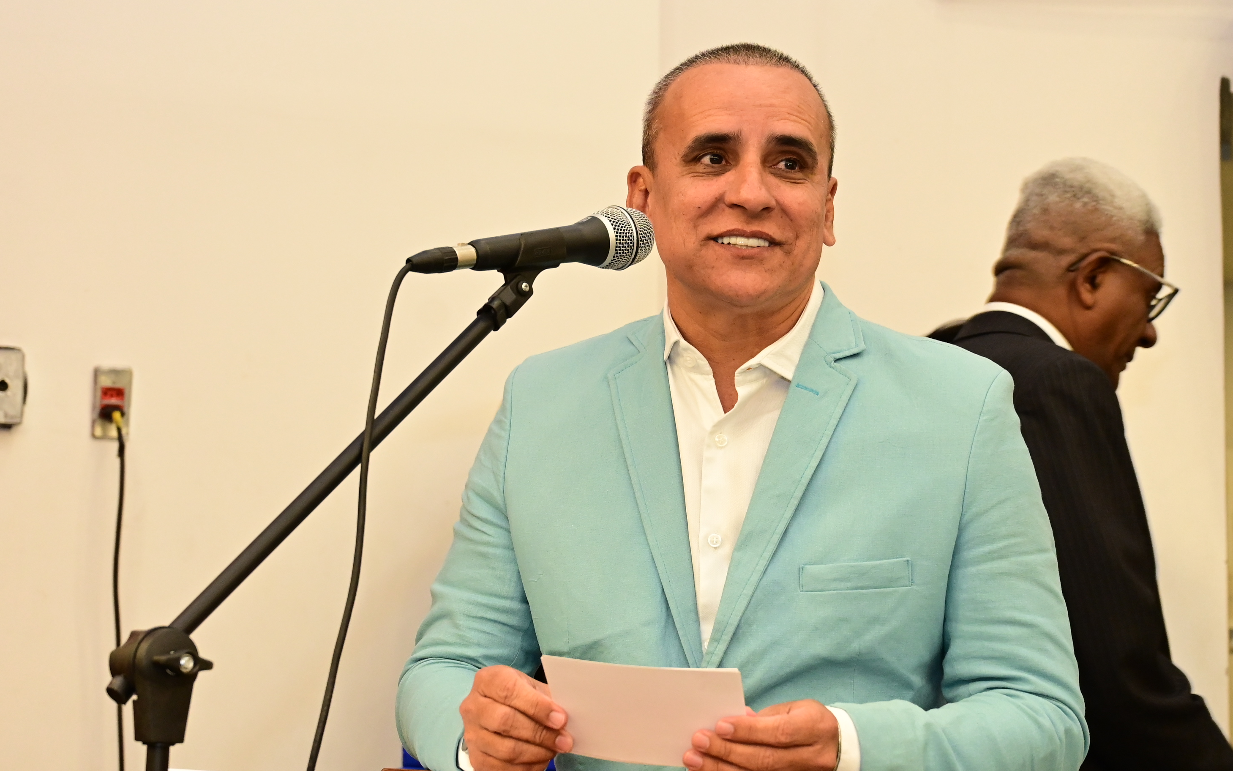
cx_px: 618
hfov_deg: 29.0
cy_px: 410
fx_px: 2386
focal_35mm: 71
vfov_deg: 18.3
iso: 3200
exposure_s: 1/125
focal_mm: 46
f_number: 4.5
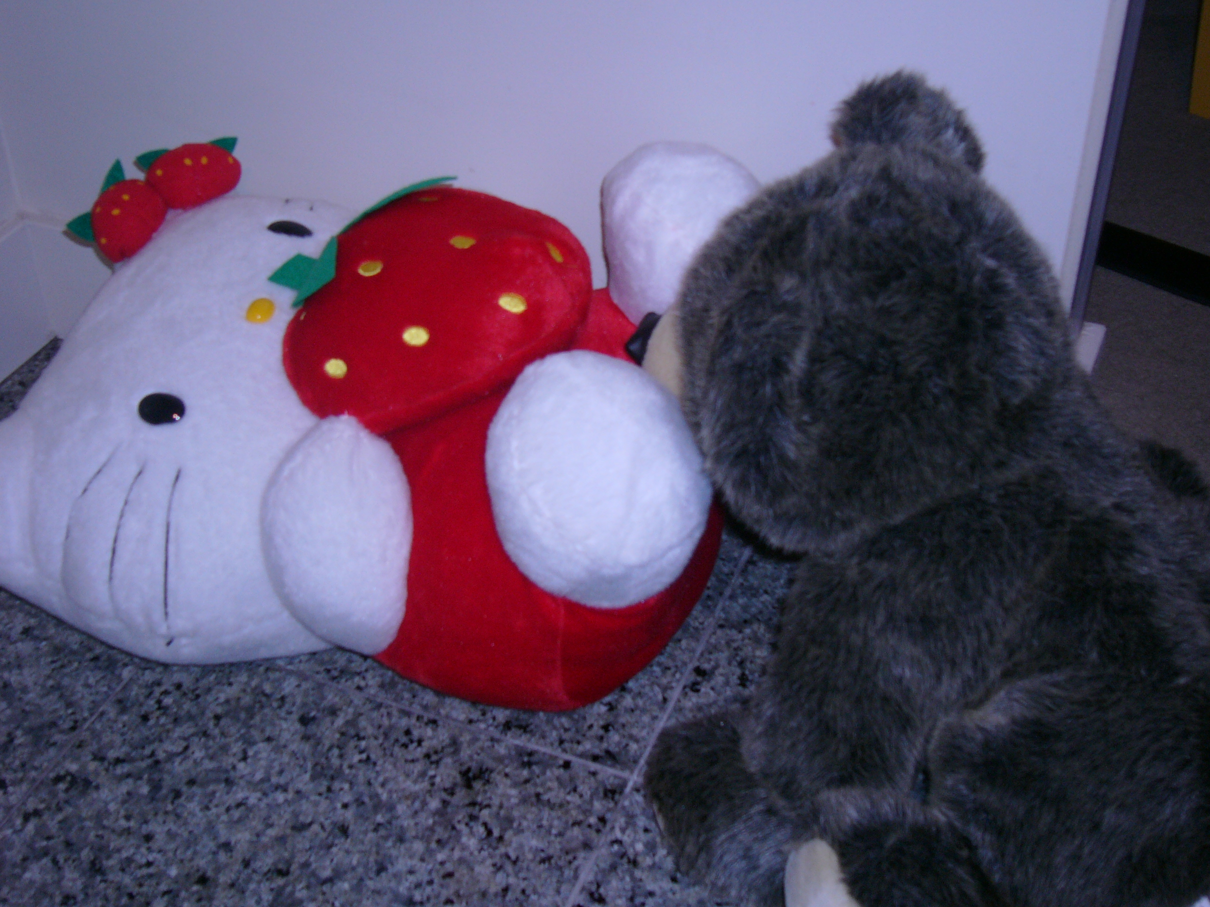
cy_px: 454
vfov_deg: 32.2
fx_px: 1573
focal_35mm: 45
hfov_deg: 42.1
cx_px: 605
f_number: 3.2
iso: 100
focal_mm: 7.5
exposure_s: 1/60
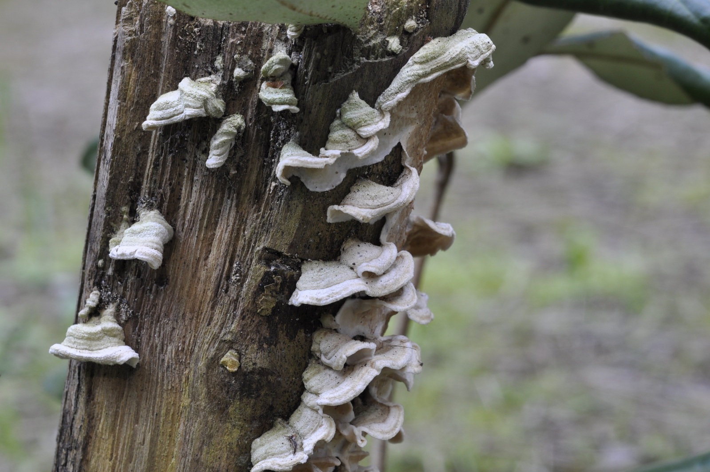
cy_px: 236
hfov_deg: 22.6
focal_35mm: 90
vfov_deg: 15.2
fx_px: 1773
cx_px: 355
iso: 200
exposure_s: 1/3
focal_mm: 60
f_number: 18
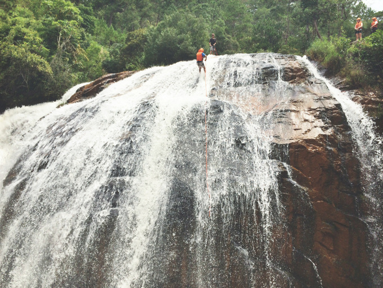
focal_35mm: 30
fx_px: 332
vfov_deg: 46.8
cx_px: 192
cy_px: 144
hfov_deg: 60.0
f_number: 2.2
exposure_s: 1/1786
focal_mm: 4.12
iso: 40
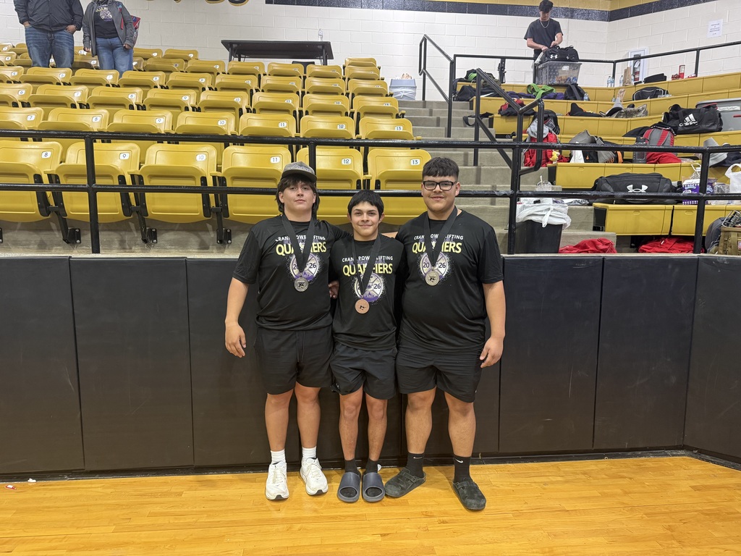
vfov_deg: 56.8
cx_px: 370
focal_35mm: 24
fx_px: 514
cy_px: 278
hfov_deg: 71.6
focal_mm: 6.76
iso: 320
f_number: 1.78
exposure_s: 1/60
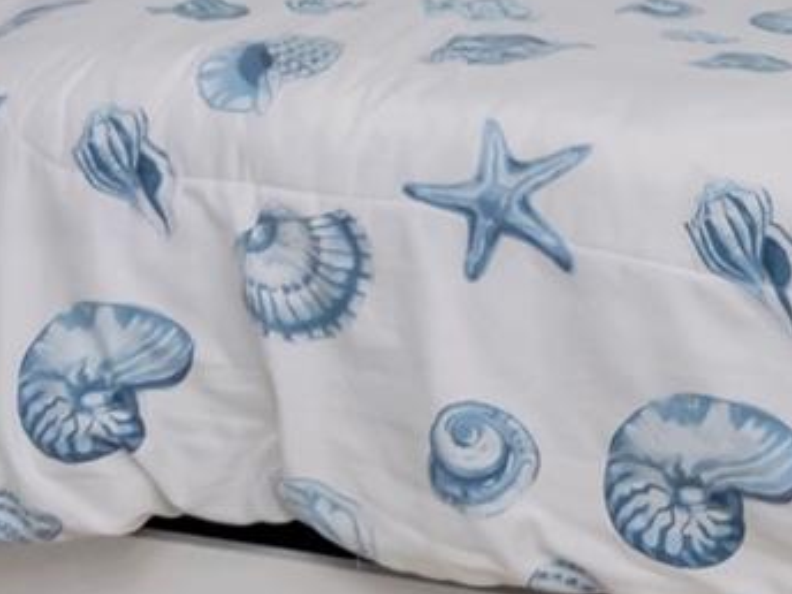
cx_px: 688
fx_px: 1764
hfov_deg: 24.7
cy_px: -332
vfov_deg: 17.0
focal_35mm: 77
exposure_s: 1/160
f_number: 18
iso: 640
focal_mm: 11.5
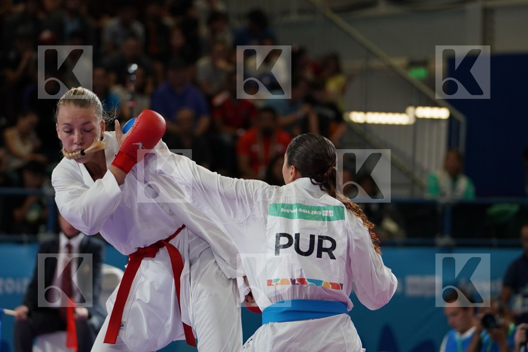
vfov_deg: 6.9
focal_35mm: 198
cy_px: 176
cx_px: 264
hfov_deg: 10.4
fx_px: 2904
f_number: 2.8
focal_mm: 132
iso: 1000
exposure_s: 1/1000
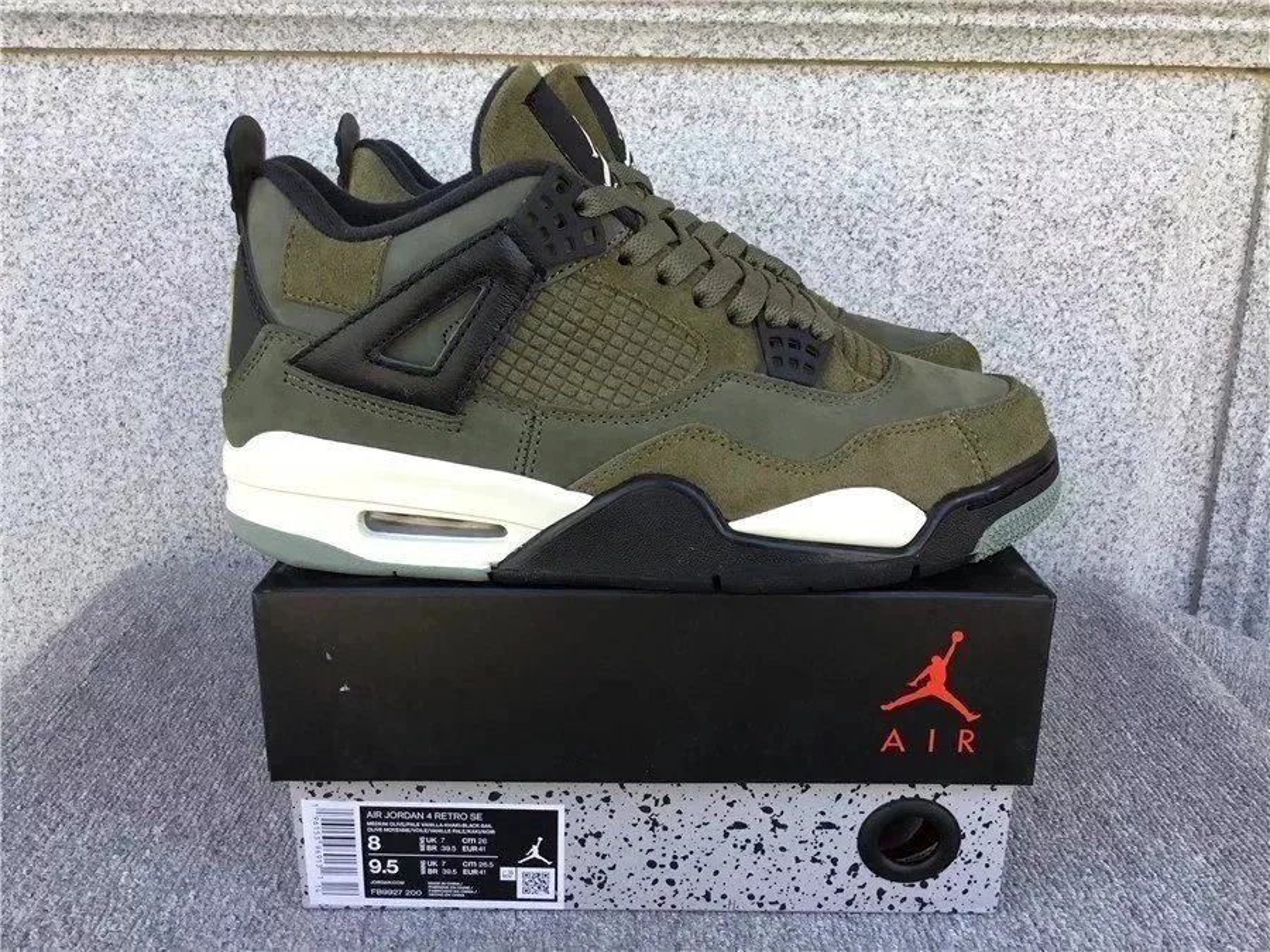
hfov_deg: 58.4
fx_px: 1137
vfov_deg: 45.4
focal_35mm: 31
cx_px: 635
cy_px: 476
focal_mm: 3.3
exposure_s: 1/100
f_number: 2.4
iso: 32
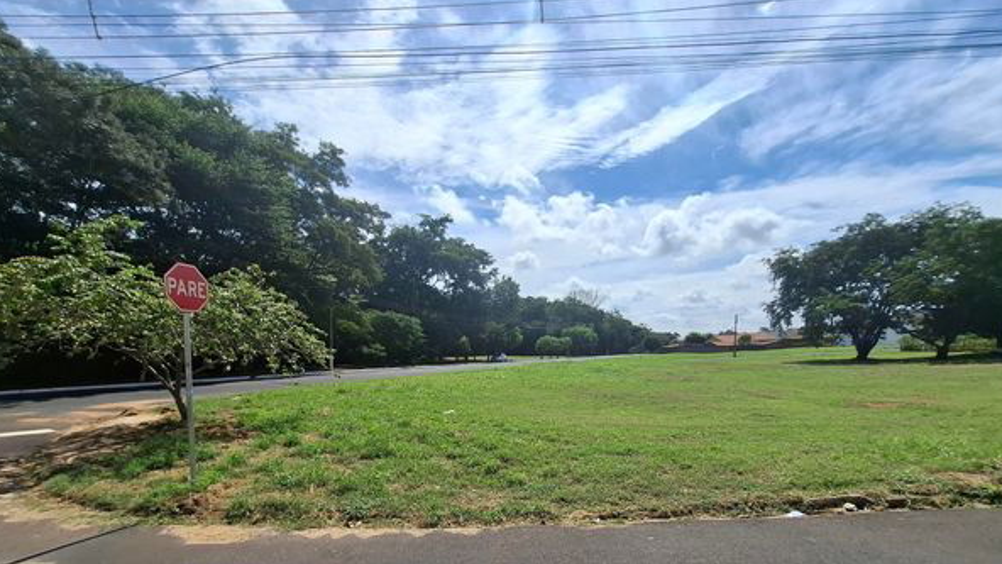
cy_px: 368
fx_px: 399
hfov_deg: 103.0
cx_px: 493
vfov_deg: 68.9
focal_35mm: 15
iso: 40
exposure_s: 1/2146
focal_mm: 1.74
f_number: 2.2
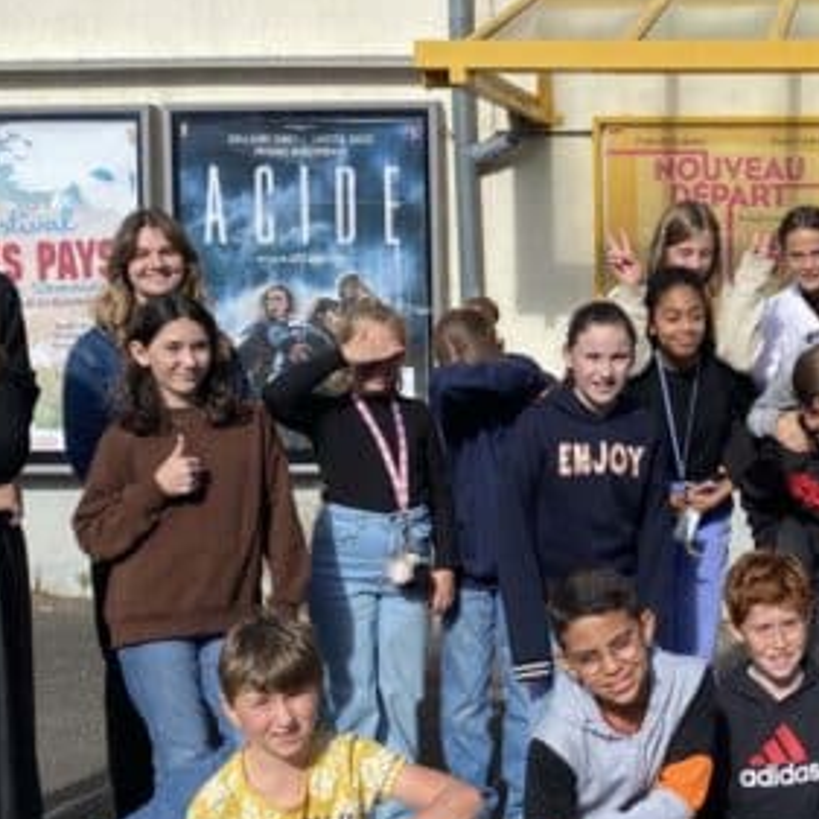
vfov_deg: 30.0
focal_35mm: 57
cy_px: 358
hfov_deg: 28.3
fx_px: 1526
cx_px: 813
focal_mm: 4.25
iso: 32
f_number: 1.8
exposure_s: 1/2755
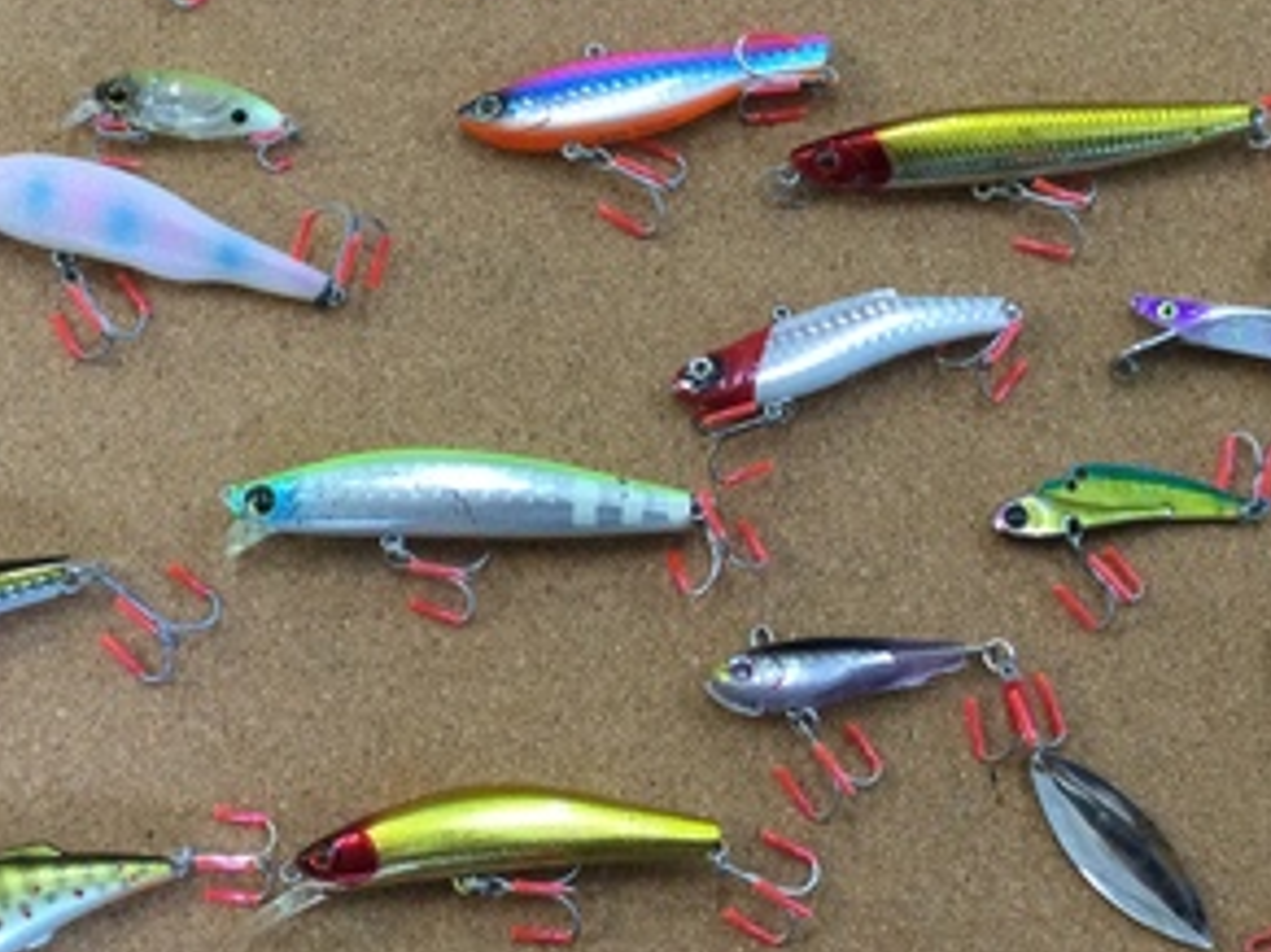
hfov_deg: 30.3
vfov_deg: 22.7
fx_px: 2349
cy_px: 223
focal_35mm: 64
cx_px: 633
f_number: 2.4
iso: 40
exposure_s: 1/30
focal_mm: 3.3
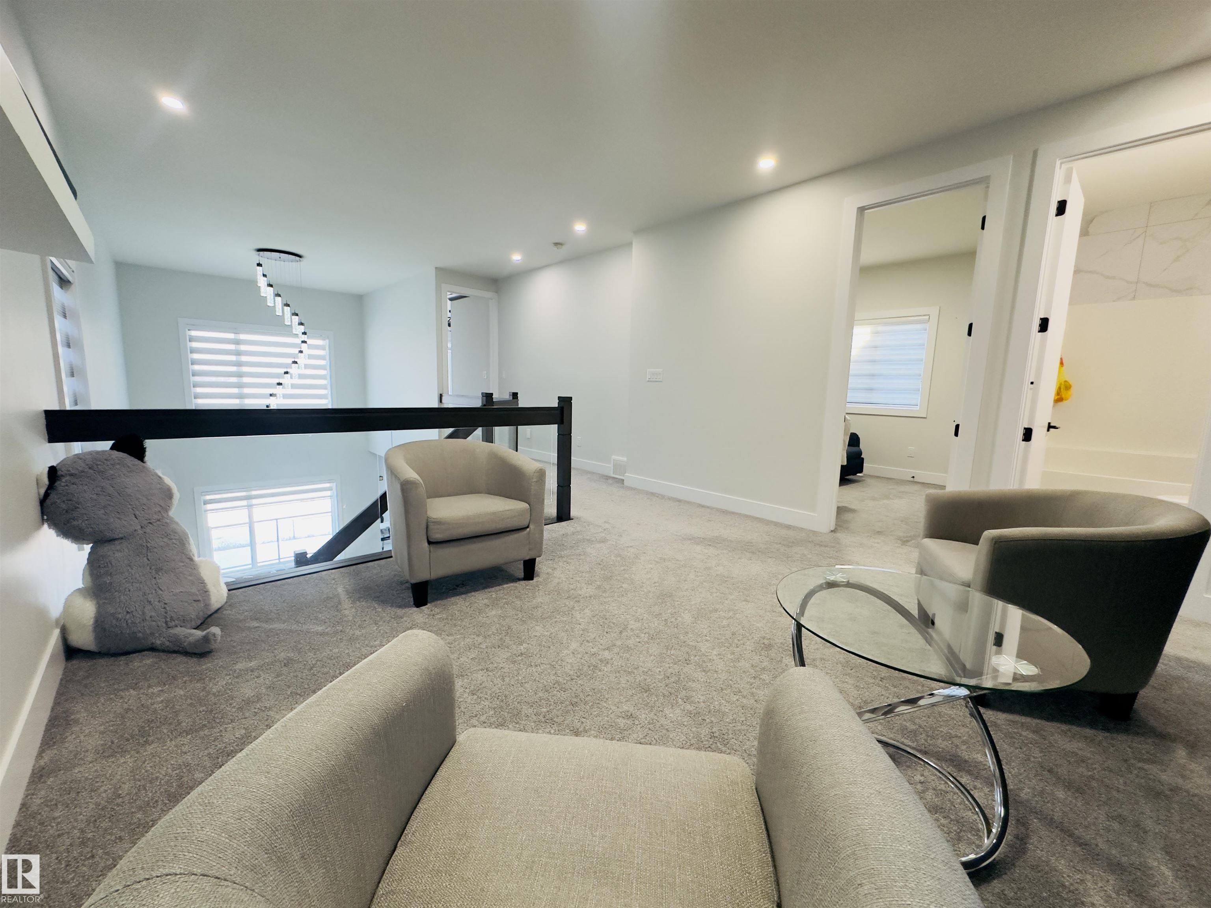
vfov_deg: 85.7
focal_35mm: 14
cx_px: 606
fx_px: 490
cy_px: 454
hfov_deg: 102.1
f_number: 2.2
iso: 320
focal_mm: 2.22
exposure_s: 1/120
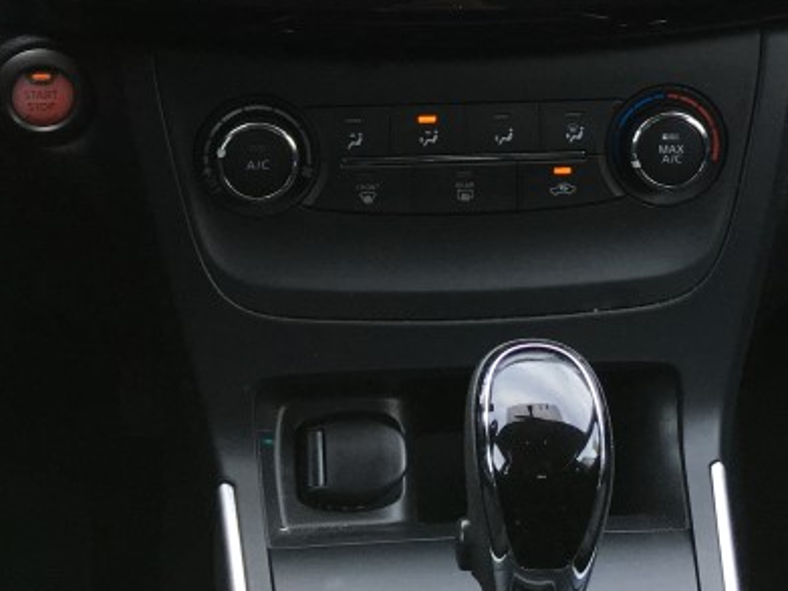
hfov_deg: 25.7
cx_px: 433
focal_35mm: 76
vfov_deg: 18.3
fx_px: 1730
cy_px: -127
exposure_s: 1/120
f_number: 2.2
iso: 40
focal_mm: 4.15
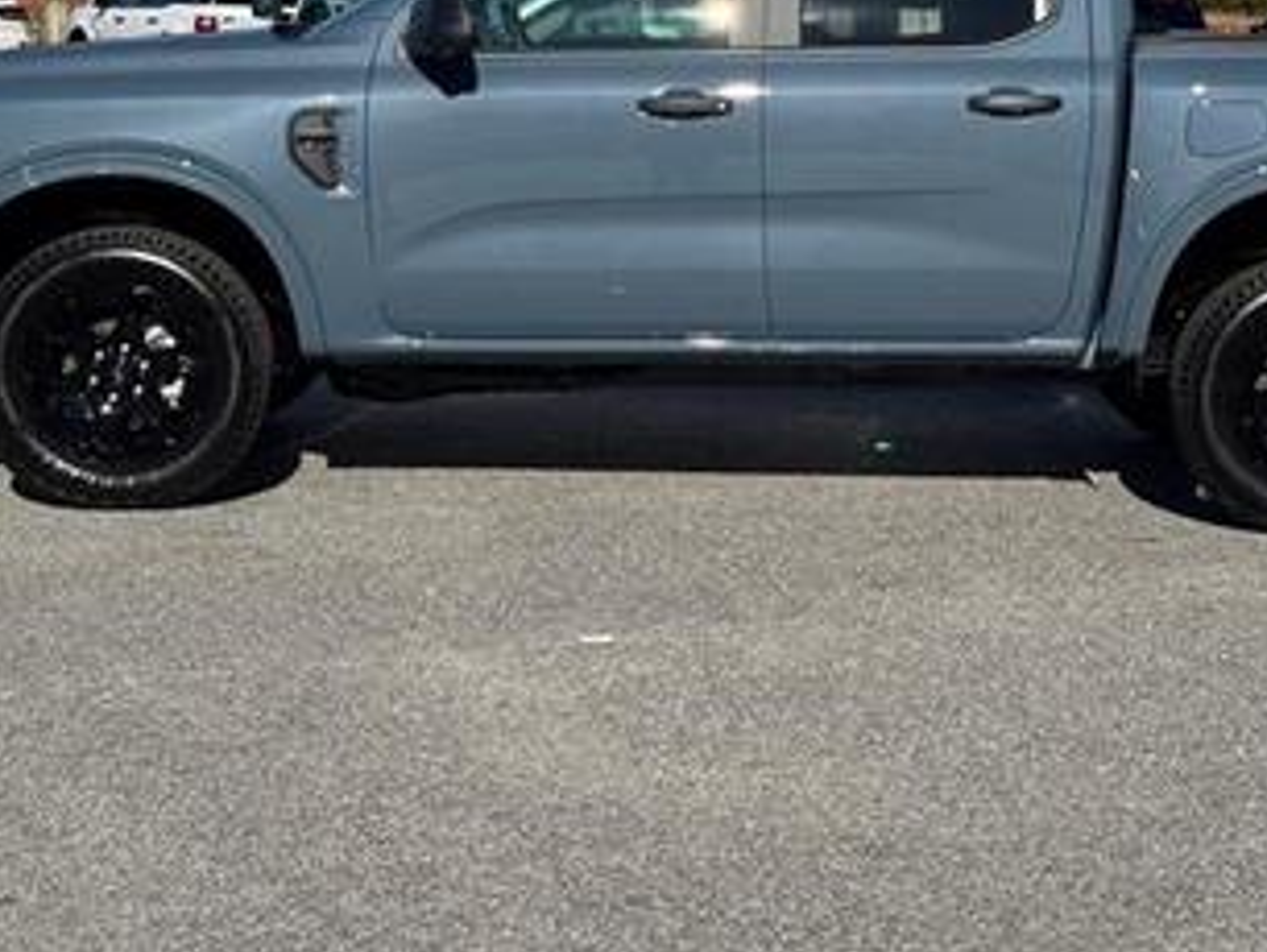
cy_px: 219
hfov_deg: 24.6
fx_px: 2894
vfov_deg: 18.5
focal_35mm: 79
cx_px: 774
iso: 64
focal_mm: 6.76
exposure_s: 1/6410
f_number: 1.78
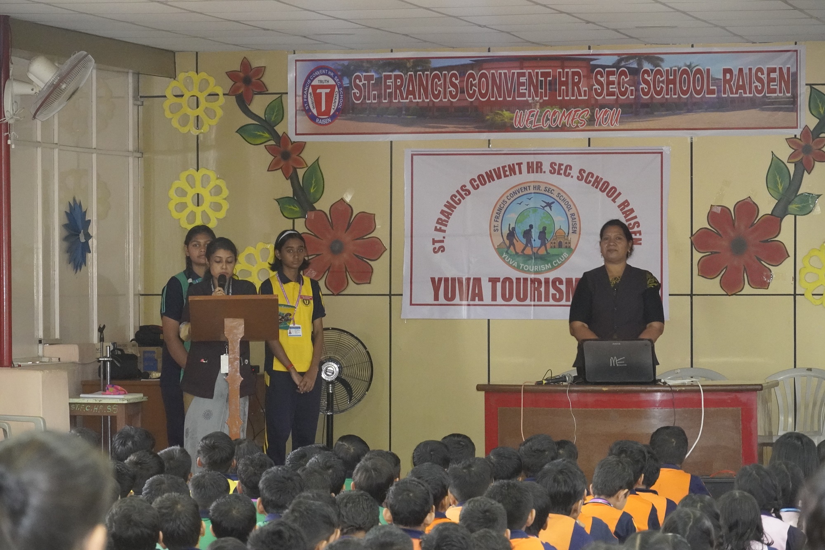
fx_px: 2887
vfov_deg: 10.9
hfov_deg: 16.3
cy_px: 275
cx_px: 412
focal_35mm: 126
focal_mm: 84
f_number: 5.6
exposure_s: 1/60
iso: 6400
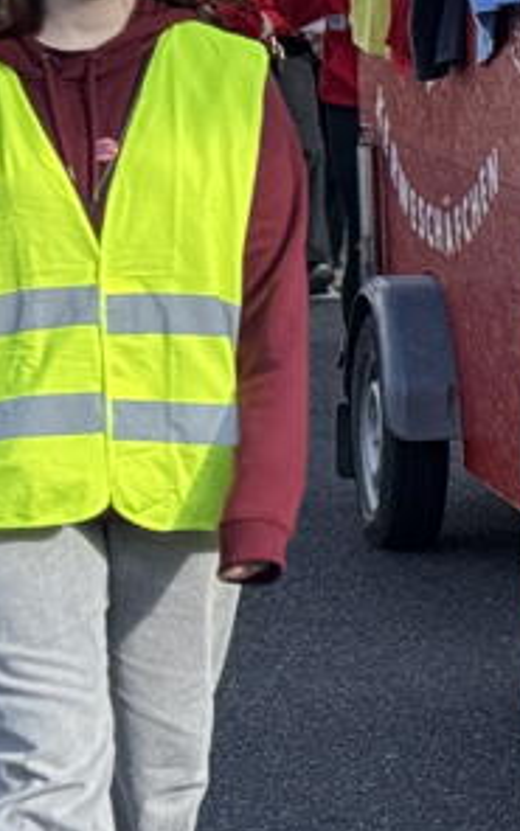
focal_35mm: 220
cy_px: 239
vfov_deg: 9.5
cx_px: 1501
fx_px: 4988
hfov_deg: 5.6
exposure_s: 1/783
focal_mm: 6.76
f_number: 1.78
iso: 64
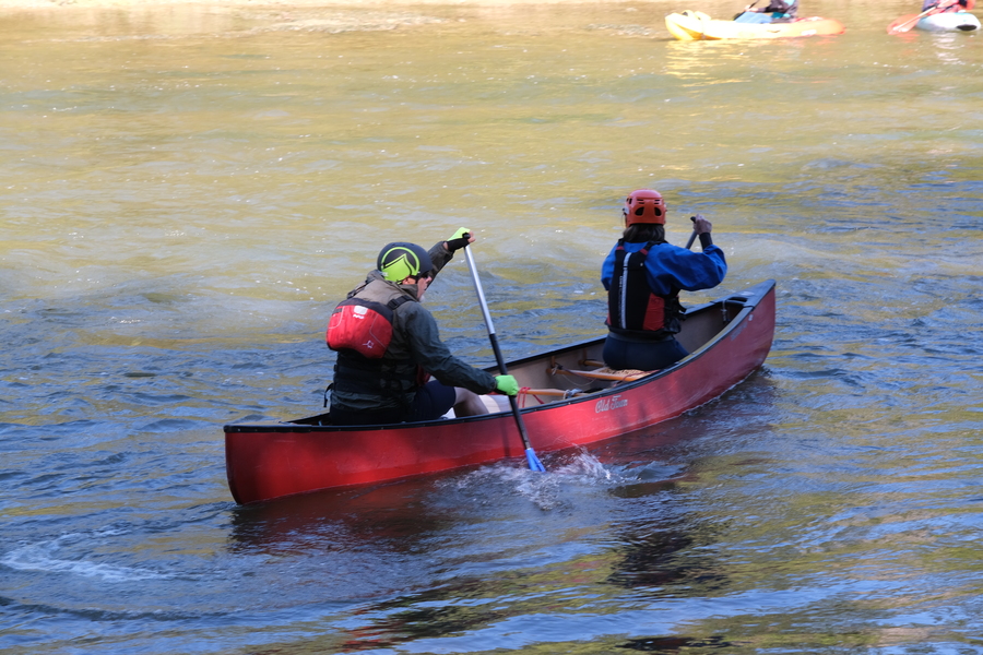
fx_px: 3195
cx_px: 492
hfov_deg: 17.5
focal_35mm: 117
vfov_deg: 11.7
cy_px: 328
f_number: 6.4
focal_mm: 78.1
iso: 250
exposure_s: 1/125
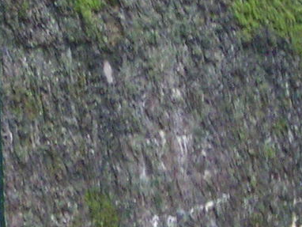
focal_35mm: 159
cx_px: 44
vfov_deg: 9.3
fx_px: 1388
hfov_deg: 12.3
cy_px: 50
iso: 200
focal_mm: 5.8
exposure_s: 1/8
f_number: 2.8
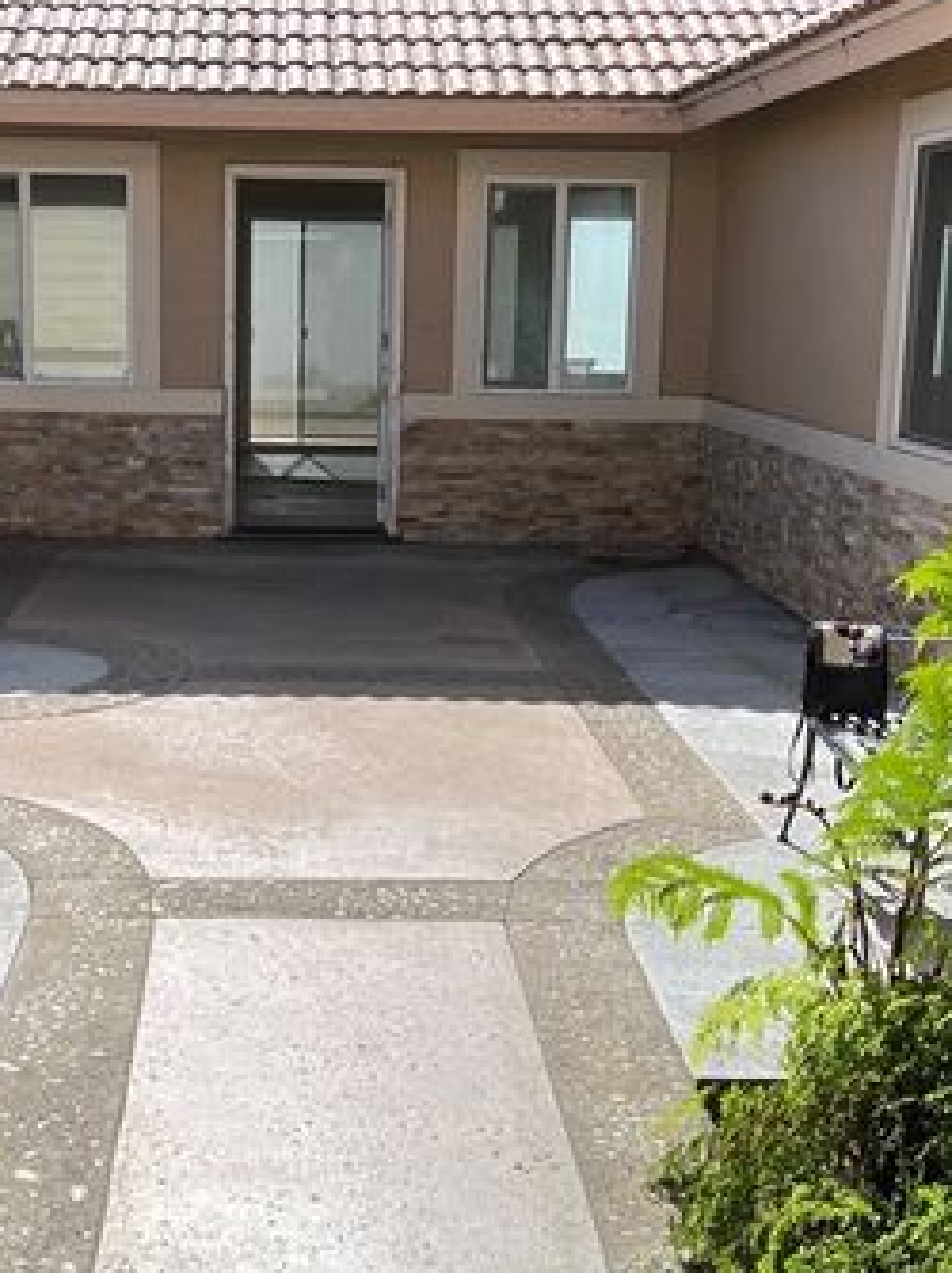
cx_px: 354
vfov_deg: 36.8
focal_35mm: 52
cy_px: 604
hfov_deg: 27.9
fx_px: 1909
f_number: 1.5
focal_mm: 5.7
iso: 50
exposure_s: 1/5587
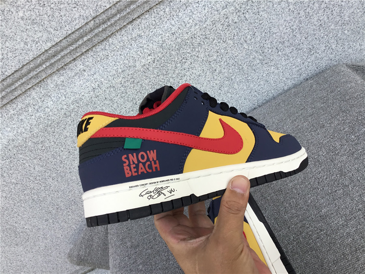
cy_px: 137
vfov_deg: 45.4
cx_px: 182
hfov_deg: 58.4
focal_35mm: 31
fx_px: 327
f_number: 2.4
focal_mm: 3.3
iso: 25
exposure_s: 1/297
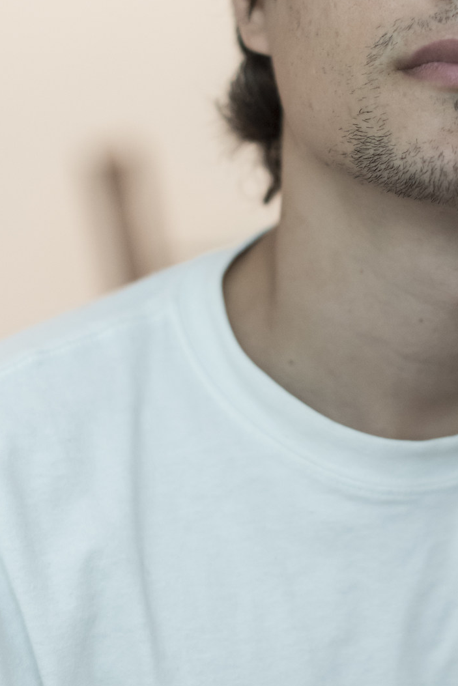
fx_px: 2173
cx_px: 410
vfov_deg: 17.9
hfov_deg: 11.9
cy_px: 231
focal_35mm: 114
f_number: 1.8
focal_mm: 50
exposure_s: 1/125
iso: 2500
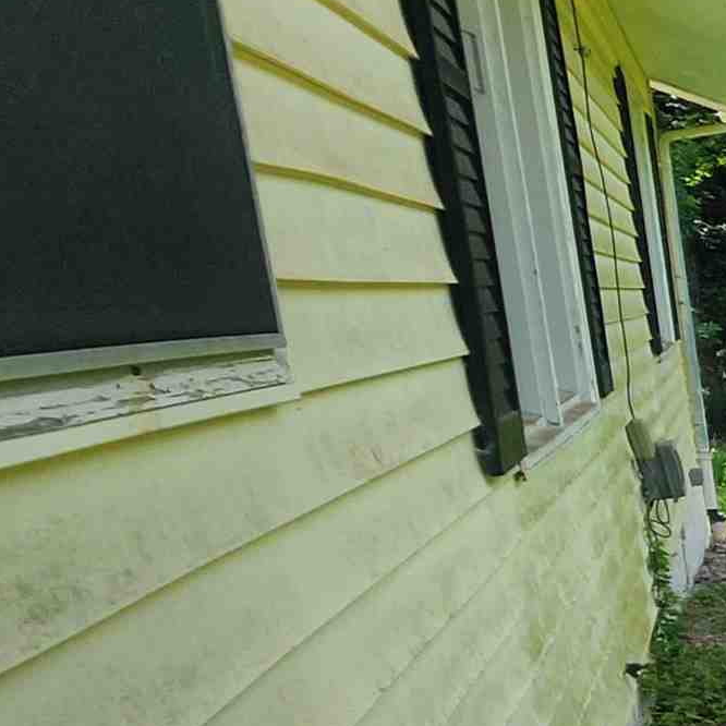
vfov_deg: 31.2
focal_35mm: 53
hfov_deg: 16.5
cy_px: 601
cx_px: 1637
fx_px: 1258
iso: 50
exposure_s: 1/1529
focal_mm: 2.2
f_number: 2.2
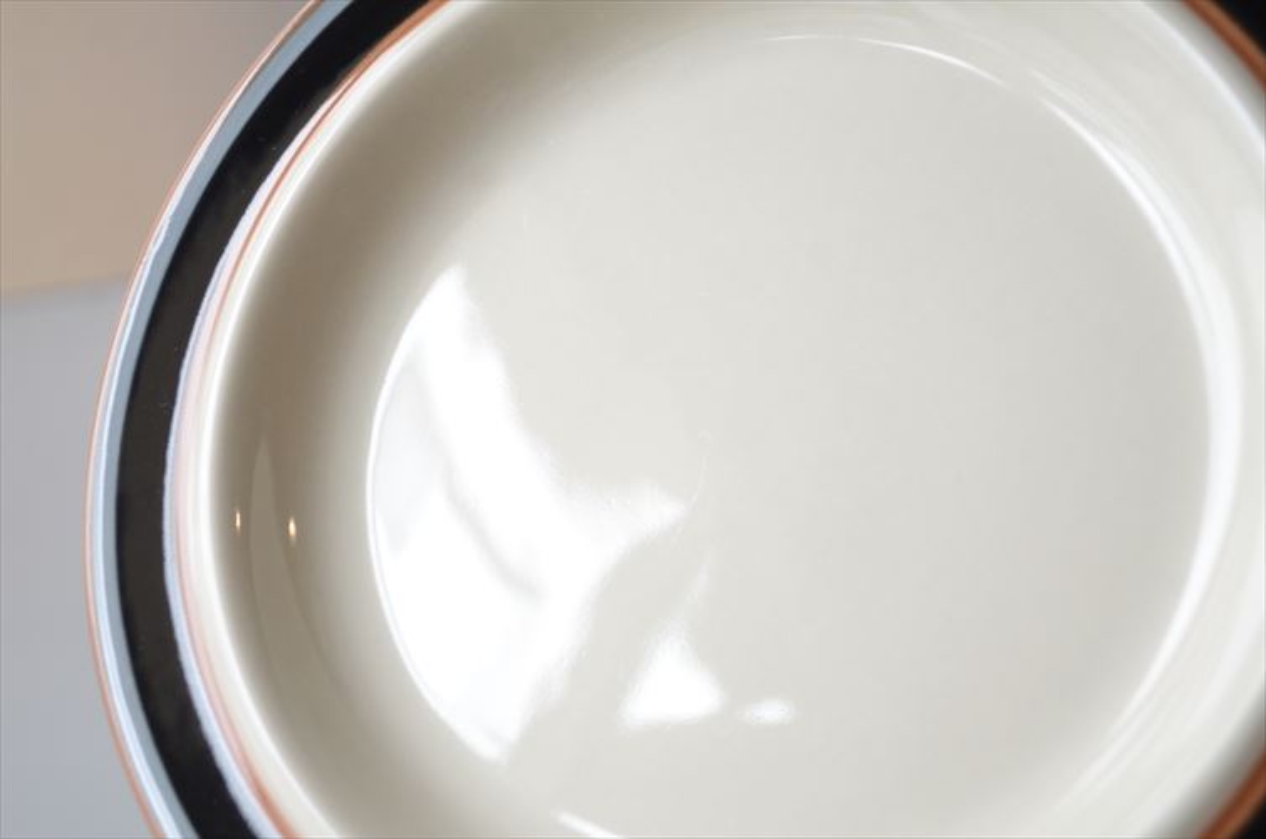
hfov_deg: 36.9
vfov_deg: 24.9
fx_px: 1895
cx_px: 633
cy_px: 420
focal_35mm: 54
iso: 640
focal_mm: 36
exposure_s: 1/40
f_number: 5.6
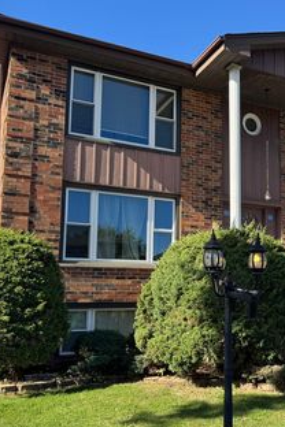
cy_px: 233
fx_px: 475
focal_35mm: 40
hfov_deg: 32.3
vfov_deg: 48.4
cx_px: 238
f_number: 1.78
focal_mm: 6.76
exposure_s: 1/1366
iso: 80
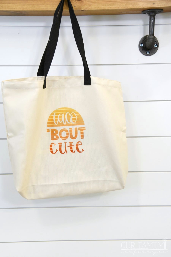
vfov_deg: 39.6
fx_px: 356
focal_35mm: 50
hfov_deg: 27.0
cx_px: 86
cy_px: 128
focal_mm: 50
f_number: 4
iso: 720
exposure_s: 1/50
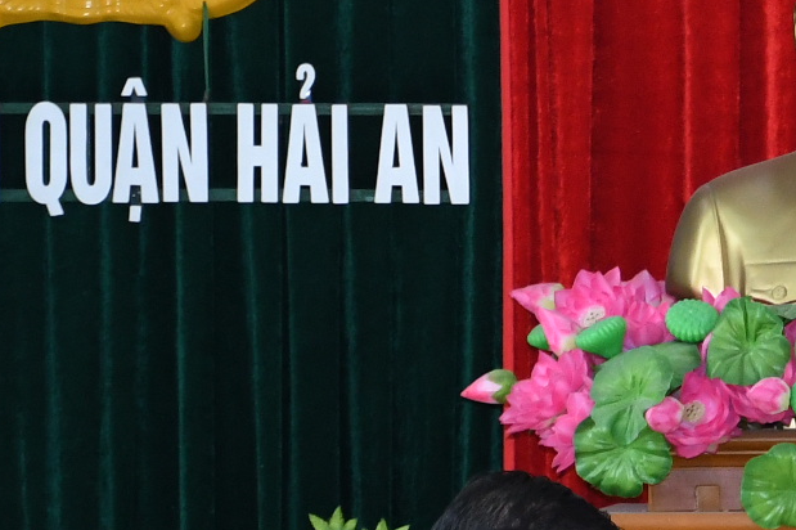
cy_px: 352
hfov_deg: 5.4
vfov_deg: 3.6
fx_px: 8353
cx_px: 1385
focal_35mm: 378
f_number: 4.8
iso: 1000
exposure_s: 1/200
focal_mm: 56
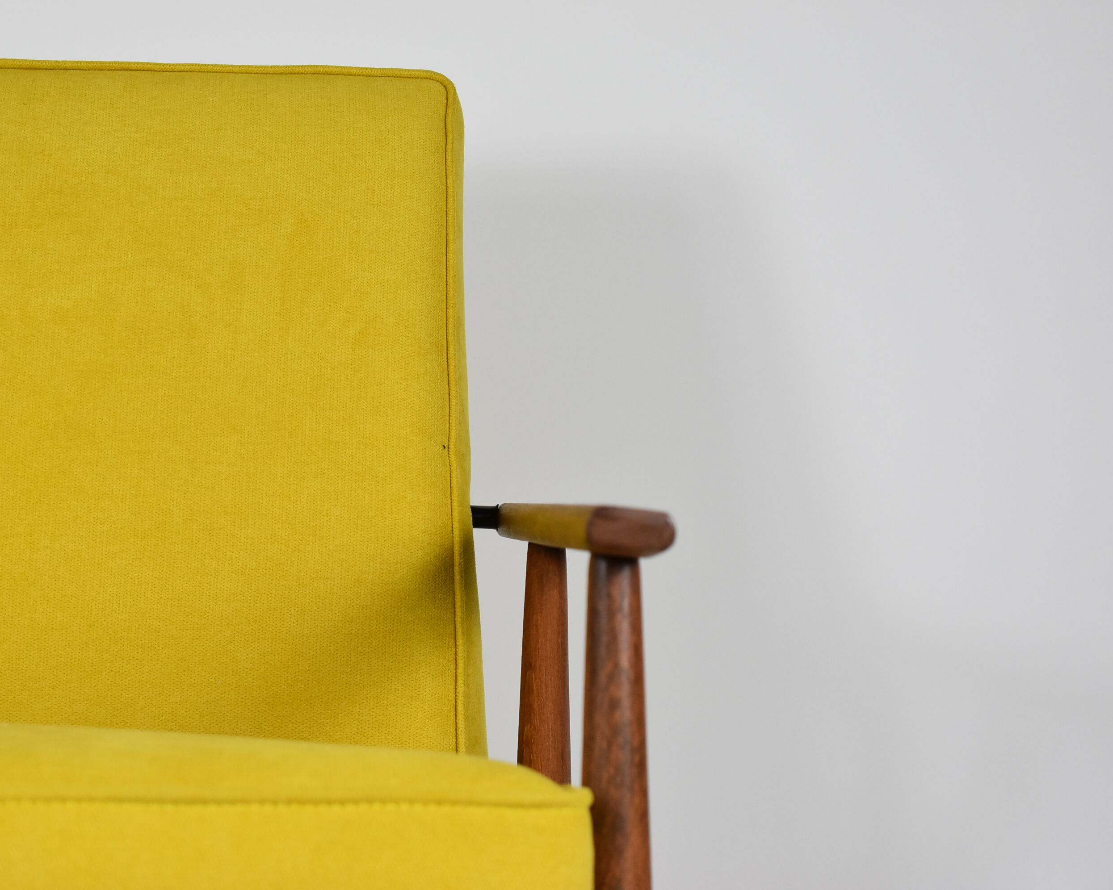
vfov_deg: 17.5
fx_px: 2899
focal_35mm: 88
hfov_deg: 21.7
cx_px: 451
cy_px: 446
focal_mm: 52
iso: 1000
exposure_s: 1/125
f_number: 5.6
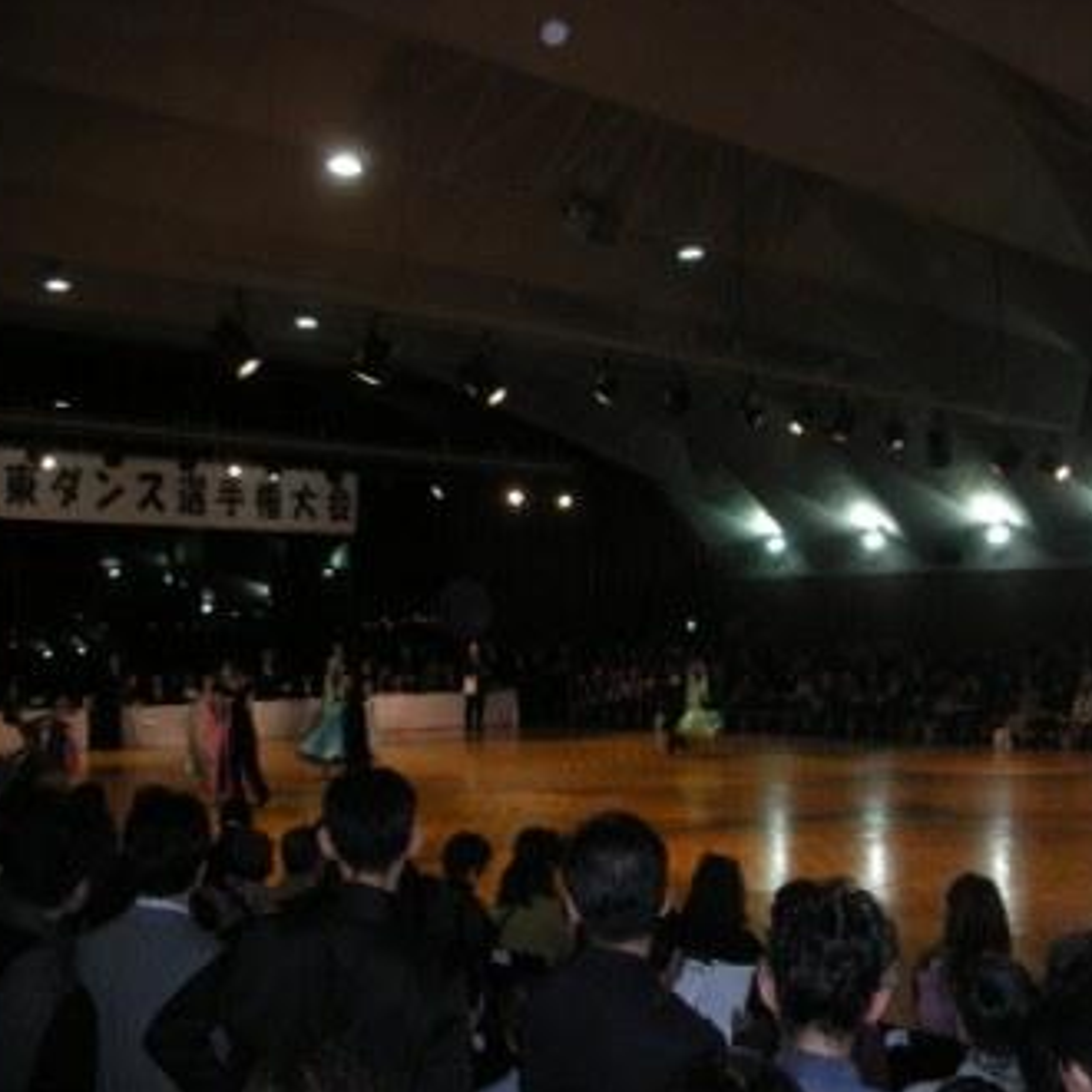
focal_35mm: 42
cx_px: 639
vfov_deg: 40.0
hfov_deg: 39.9
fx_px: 1499
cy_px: 543
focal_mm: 5.8
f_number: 3
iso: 200
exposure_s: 1/60.1
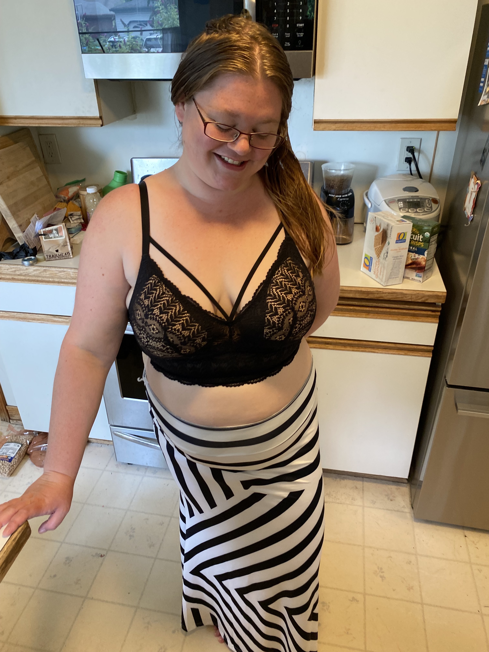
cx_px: 244
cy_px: 326
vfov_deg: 67.3
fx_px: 490
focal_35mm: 26
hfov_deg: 53.1
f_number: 1.8
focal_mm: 4.25
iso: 200
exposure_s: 1/60
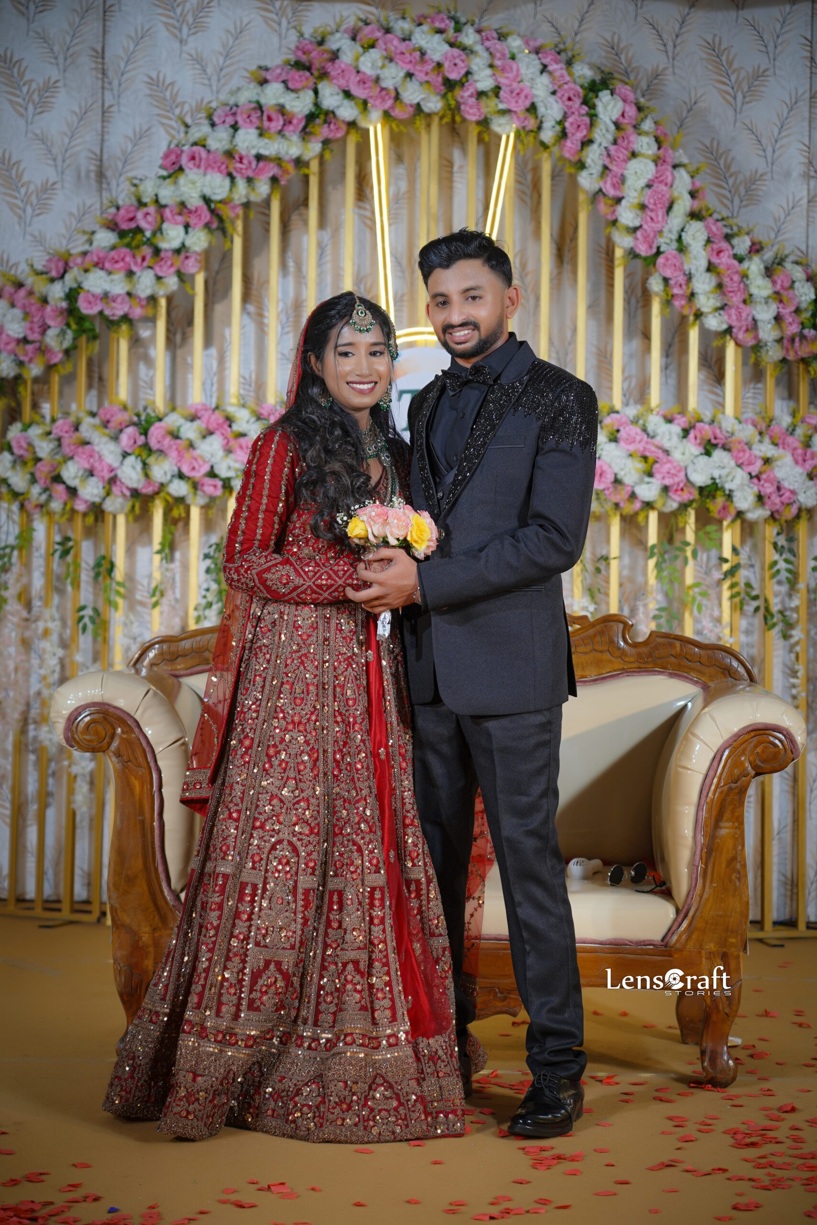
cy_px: 612
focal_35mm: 70
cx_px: 408
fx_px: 2382
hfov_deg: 19.5
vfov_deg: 28.8
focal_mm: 70
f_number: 4
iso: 250
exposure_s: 1/200
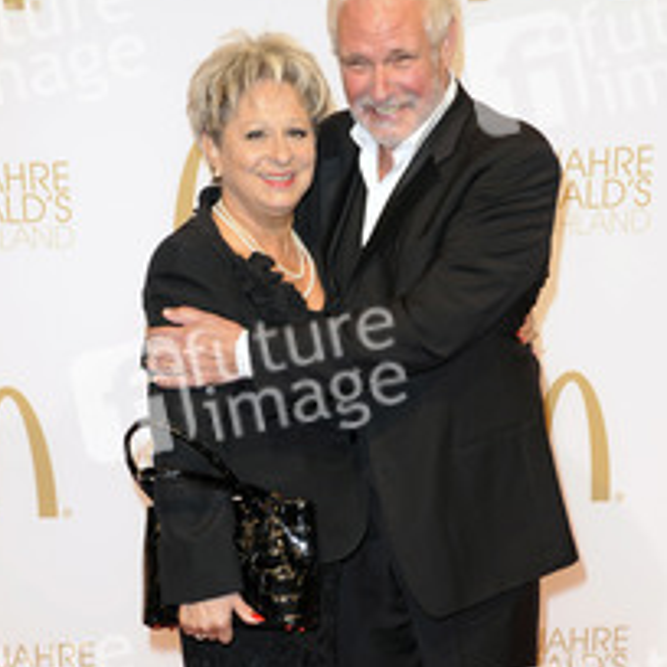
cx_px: 334
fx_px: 1744
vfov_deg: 21.3
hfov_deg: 21.7
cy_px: 549
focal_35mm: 80
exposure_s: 1/250
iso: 800
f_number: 6.3
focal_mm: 48
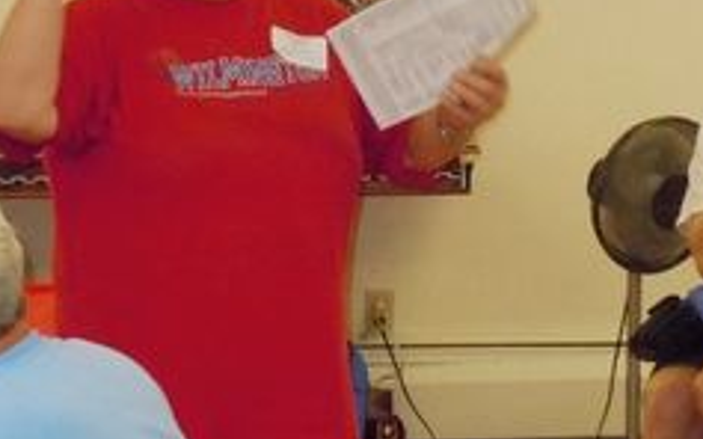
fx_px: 4118
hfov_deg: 9.7
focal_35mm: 215
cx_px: 205
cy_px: 30
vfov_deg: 6.1
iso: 1000
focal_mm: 21.5
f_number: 5.4
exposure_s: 1/50
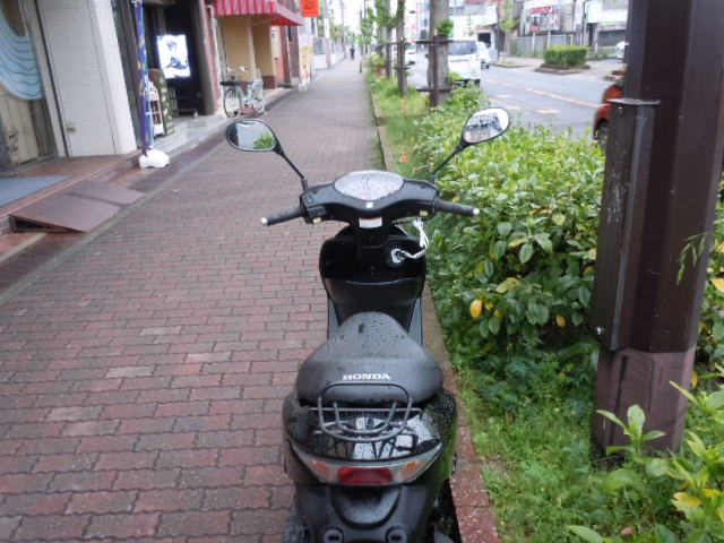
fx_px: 586
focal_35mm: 28
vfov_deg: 49.7
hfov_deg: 63.4
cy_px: 272
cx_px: 362
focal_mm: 5
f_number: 3.7
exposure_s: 1/60
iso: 160
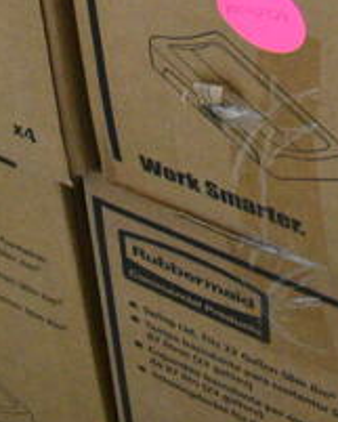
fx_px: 1437
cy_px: -442
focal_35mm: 115
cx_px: 296
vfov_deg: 13.9
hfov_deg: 13.3
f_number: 6.3
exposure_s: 1/160
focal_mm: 18
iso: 6400
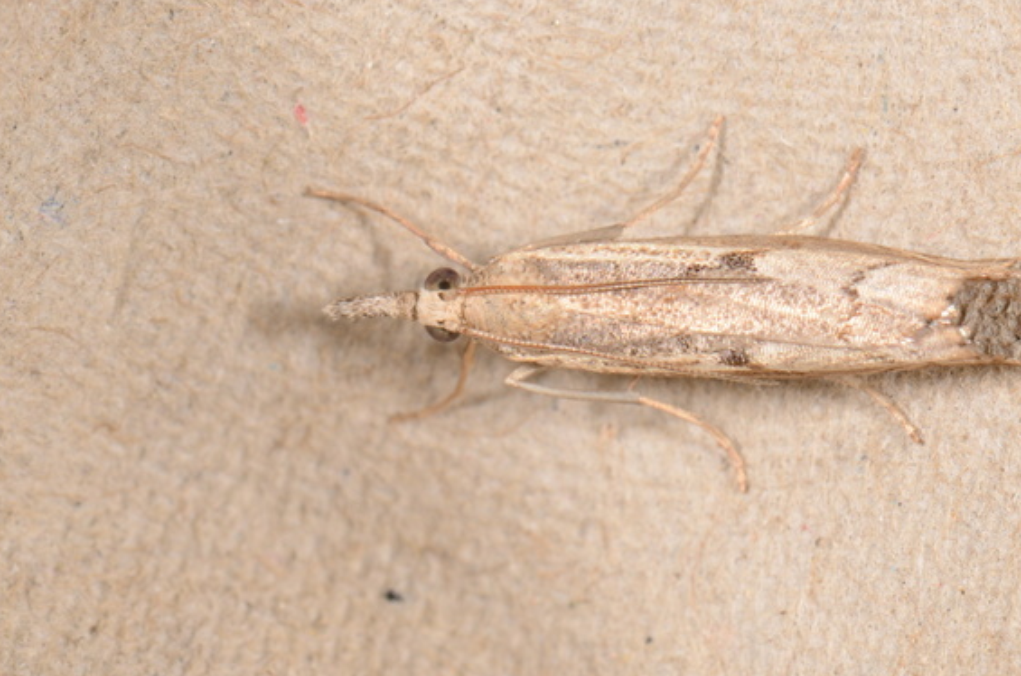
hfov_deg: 11.5
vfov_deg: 7.6
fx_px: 5057
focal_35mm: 179
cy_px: 356
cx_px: 645
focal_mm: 85
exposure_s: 1/60
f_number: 25
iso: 100
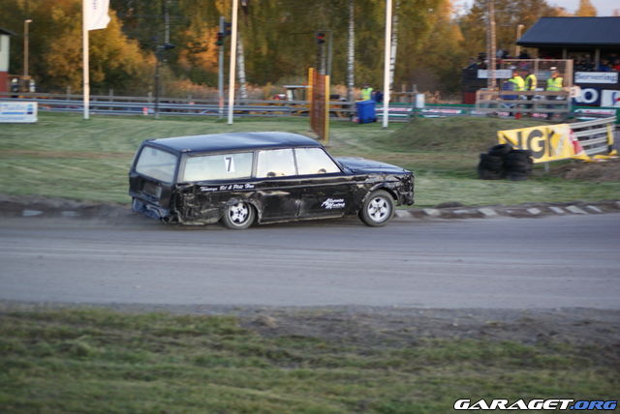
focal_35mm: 112
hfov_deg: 18.2
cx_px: 310
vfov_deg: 12.2
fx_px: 1939
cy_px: 207
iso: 400
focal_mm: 75
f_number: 4
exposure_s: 1/160
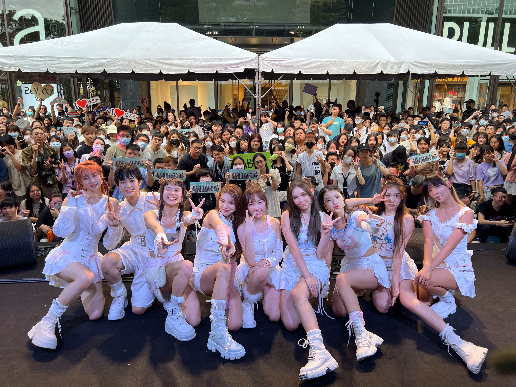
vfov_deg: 53.1
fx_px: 388
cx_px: 258
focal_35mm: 26
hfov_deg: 67.3
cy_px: 194
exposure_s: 1/168
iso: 40
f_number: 1.5
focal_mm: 5.7
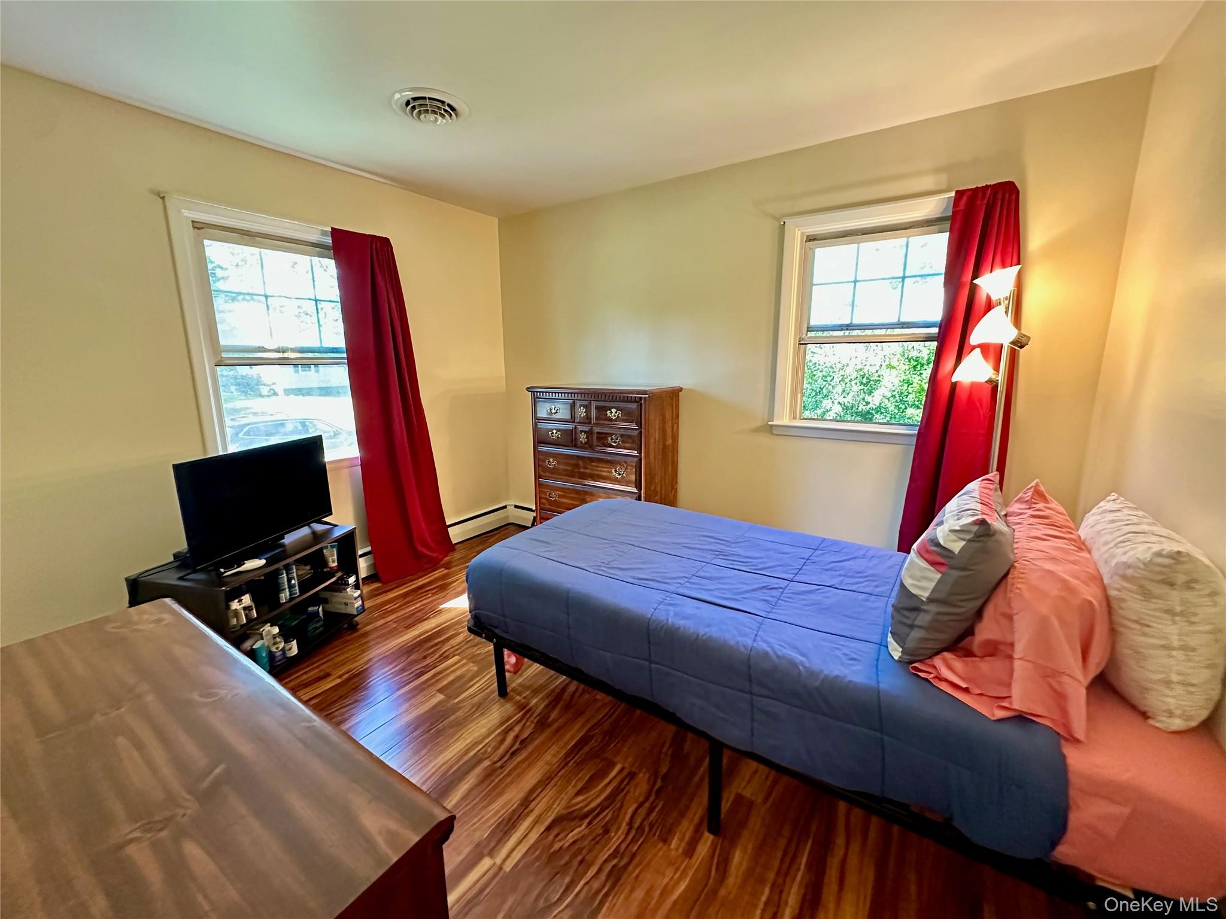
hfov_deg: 102.1
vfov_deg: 85.7
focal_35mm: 14
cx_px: 613
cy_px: 460
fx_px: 496
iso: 1000
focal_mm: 2.22
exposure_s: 1/60
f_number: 2.2
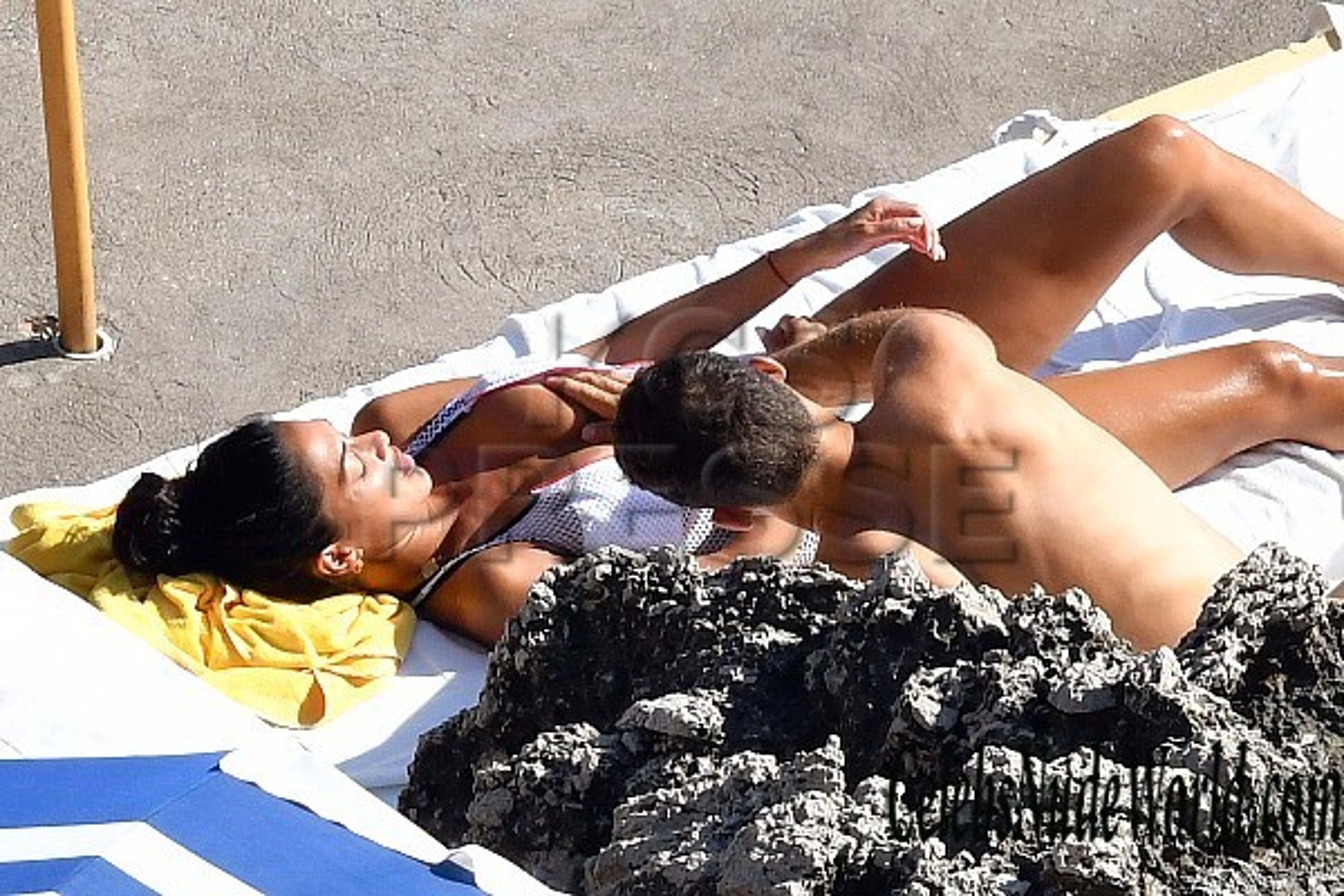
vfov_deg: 1.5
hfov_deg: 2.3
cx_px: 672
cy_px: 448
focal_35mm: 900
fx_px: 33597
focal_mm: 600
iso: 500
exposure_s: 1/500
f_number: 11
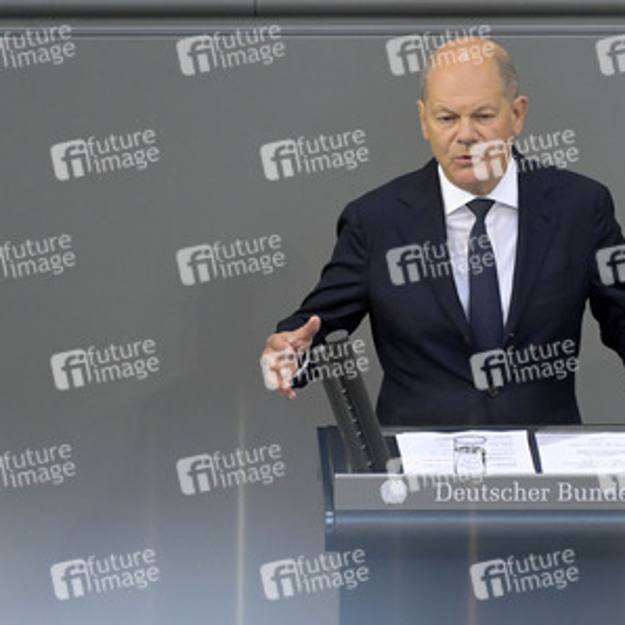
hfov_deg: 2.7
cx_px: 469
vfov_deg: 2.7
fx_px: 13135
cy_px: 312
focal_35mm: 643
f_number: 5.6
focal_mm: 500
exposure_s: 1/500
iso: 8000
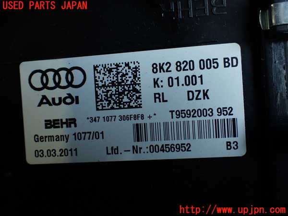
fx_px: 266
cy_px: 108
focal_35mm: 32
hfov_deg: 56.8
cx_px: 144
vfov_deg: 44.2
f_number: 2.4
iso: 125
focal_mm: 5.79
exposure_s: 1/60
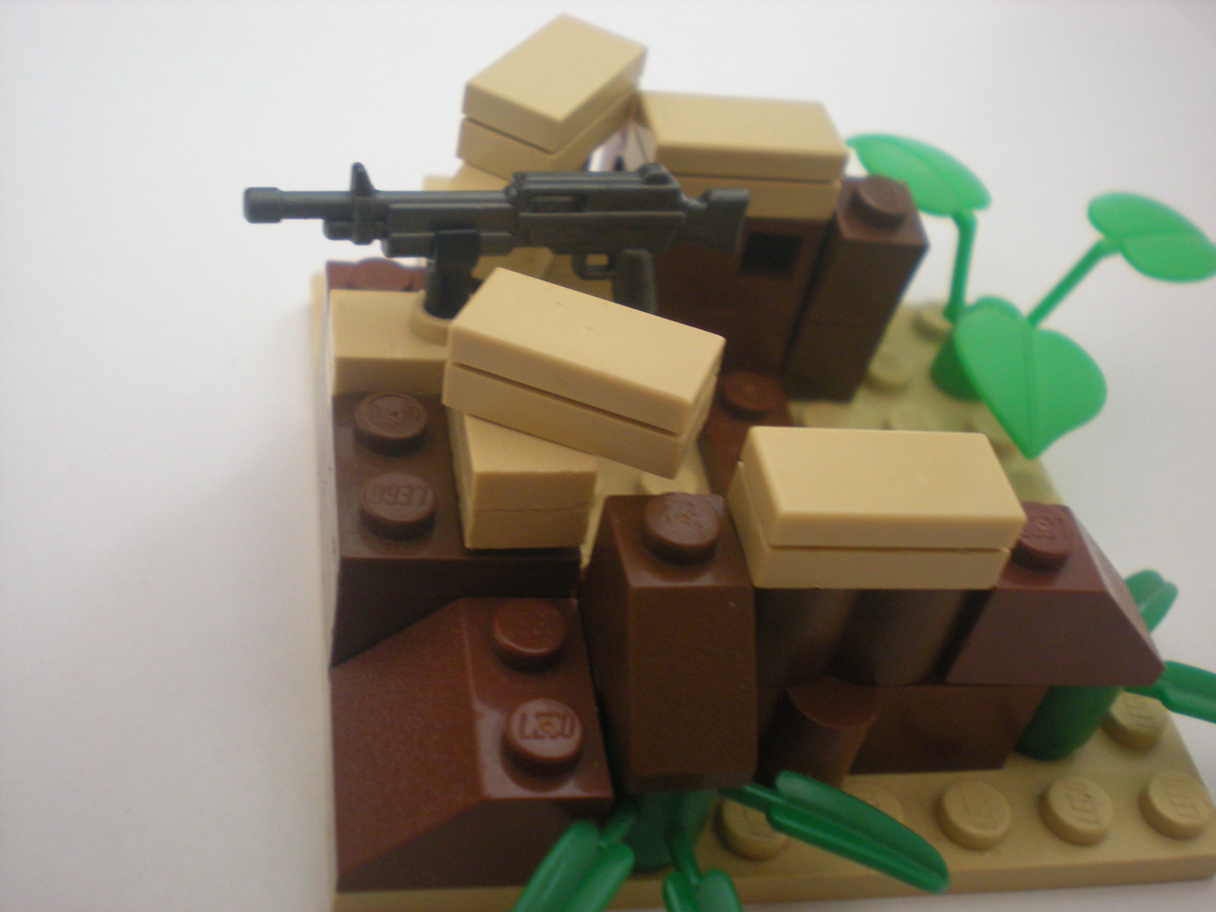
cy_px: 456
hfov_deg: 42.9
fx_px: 1546
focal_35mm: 44
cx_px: 608
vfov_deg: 32.9
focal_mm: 7.4
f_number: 3.5
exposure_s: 1/8.7
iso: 200
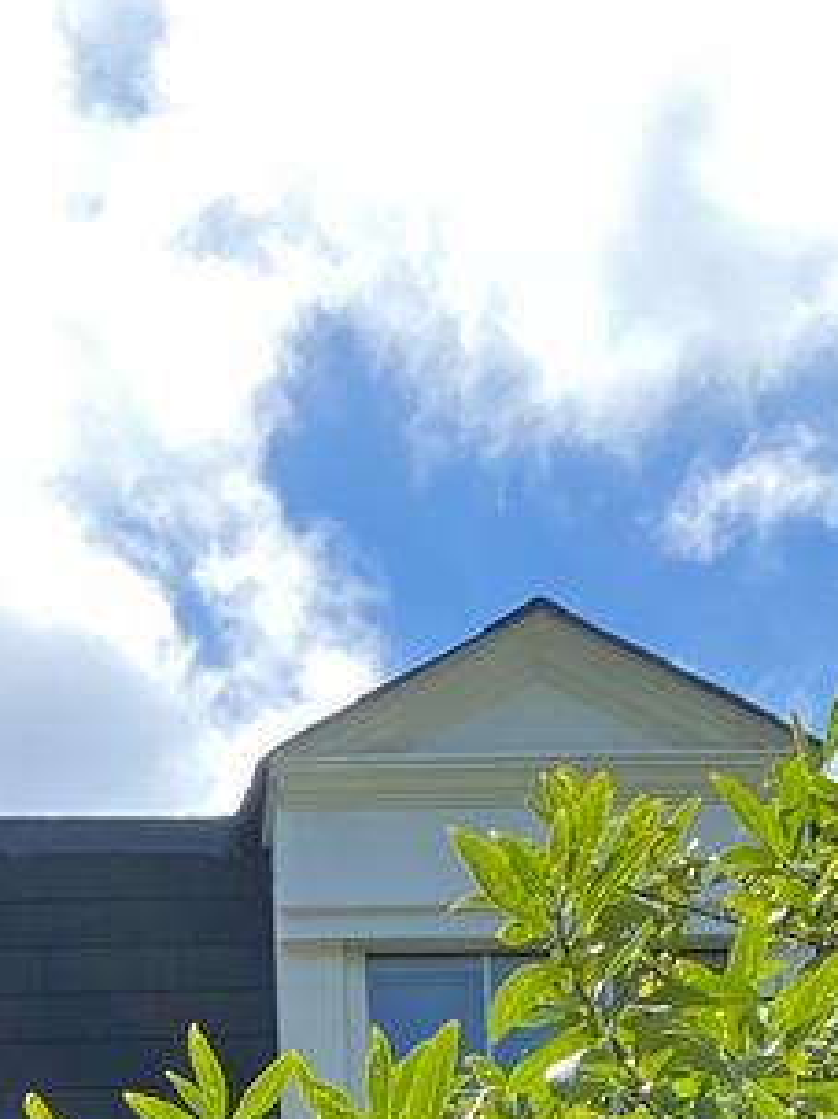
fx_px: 4264
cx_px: -7
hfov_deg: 11.1
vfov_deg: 12.0
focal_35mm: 132
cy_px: 2703
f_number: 1.8
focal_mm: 4.25
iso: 32
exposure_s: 1/1043
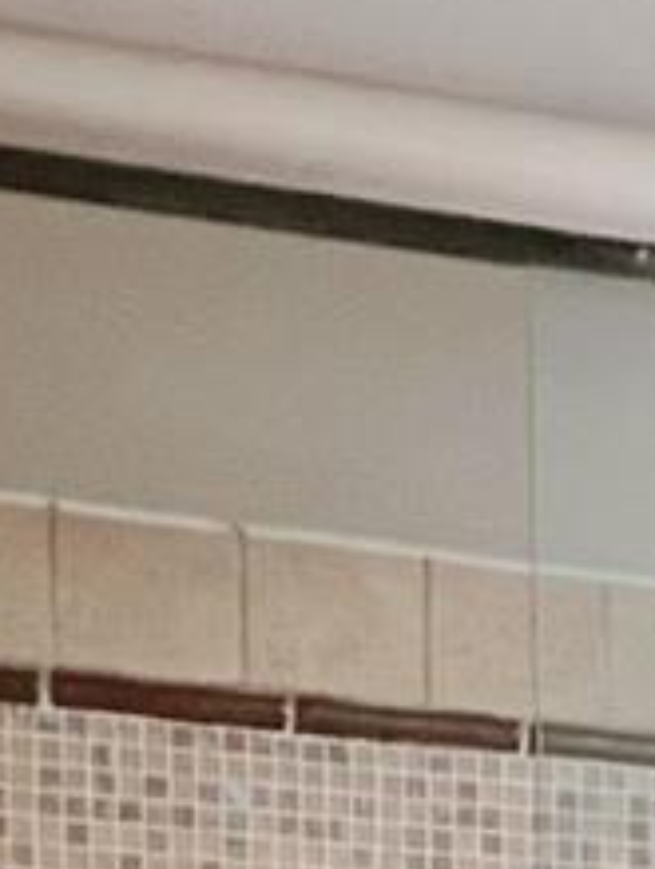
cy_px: 1940
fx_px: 2289
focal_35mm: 91
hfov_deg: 14.7
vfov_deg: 15.2
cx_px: 1096
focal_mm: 1.57
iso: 320
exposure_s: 1/60
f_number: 1.8
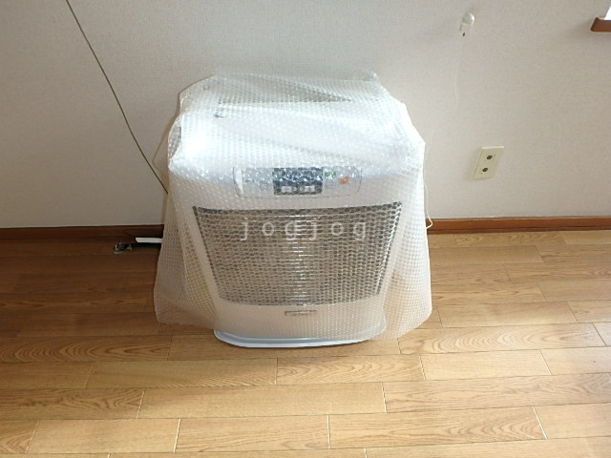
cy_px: 229
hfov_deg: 79.0
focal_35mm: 21
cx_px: 306
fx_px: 371
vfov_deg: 63.4
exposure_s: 1/100
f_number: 3.5
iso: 125
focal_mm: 3.7
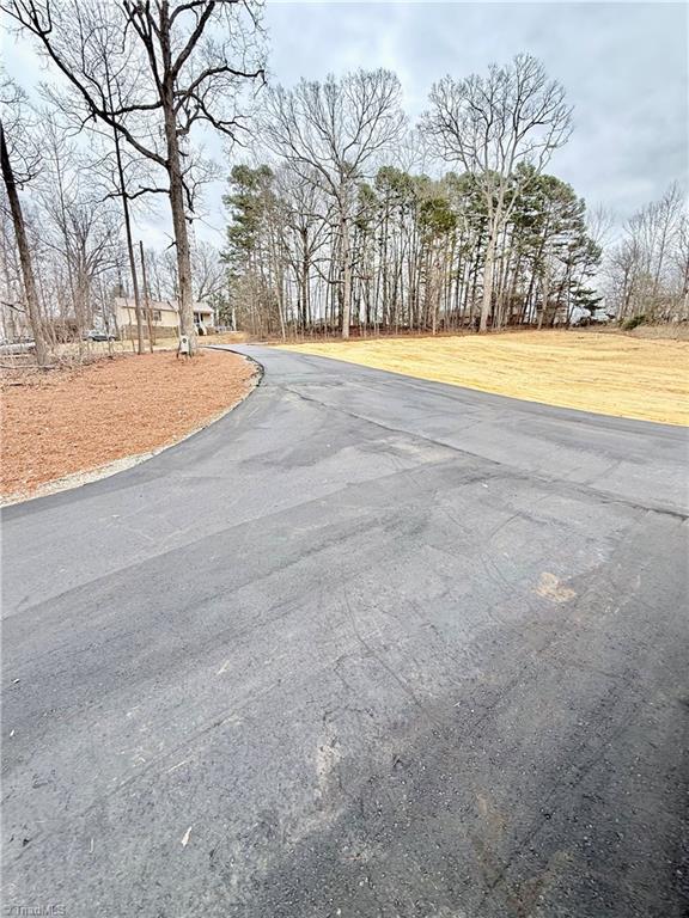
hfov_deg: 85.7
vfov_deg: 102.1
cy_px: 459
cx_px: 344
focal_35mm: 14
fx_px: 372
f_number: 2.2
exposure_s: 1/324
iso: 64
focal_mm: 2.22
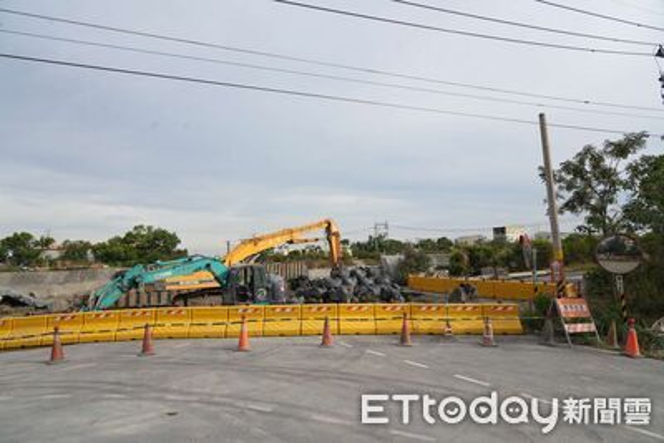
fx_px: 443
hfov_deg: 73.7
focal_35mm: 24
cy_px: 222
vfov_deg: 53.2
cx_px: 332
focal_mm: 24
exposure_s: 1/160
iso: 100
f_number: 9
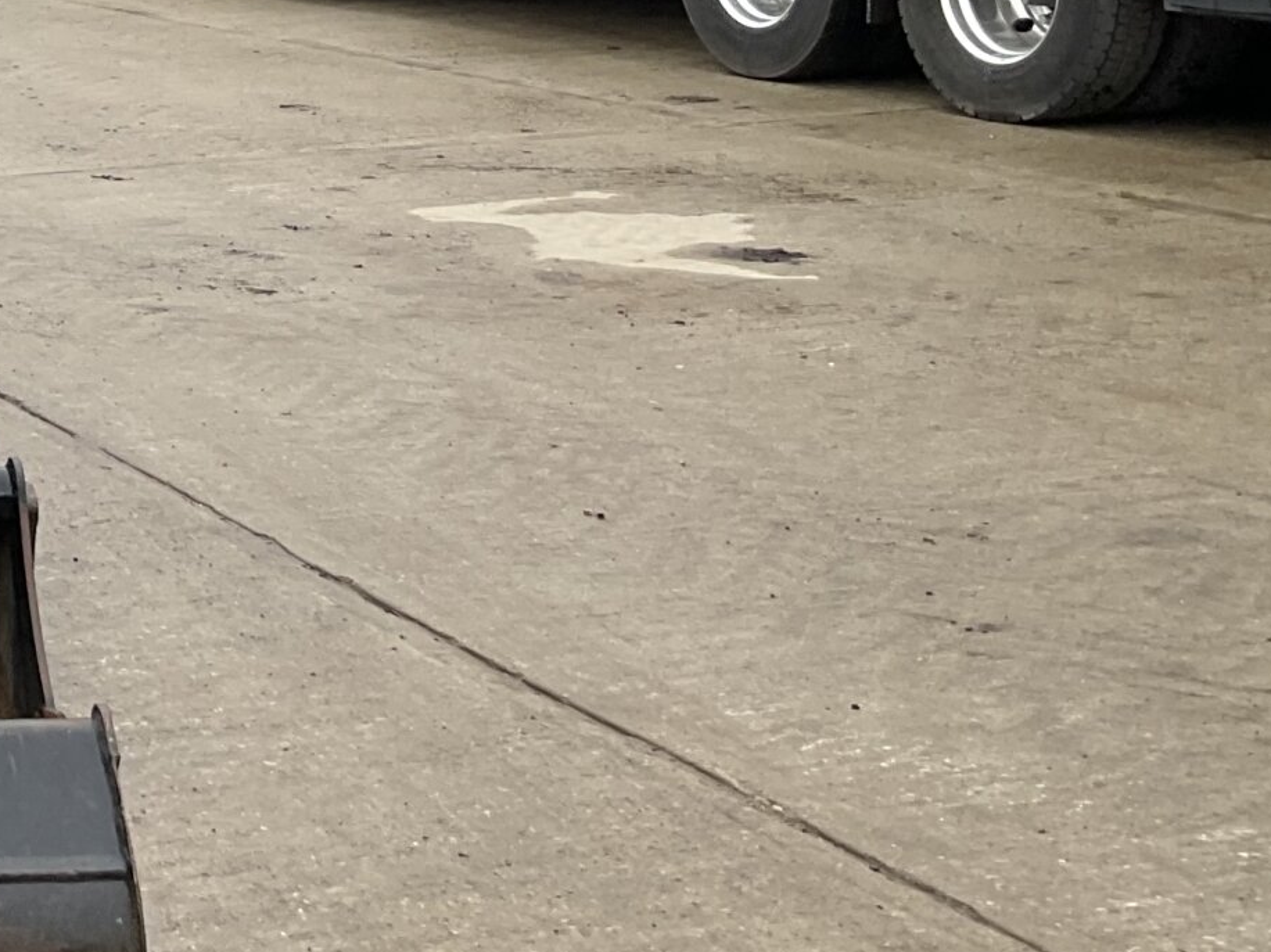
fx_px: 2973
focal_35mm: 81
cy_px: -36
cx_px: -462
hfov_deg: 21.4
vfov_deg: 17.7
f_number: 1.8
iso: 16
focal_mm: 3
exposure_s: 1/118
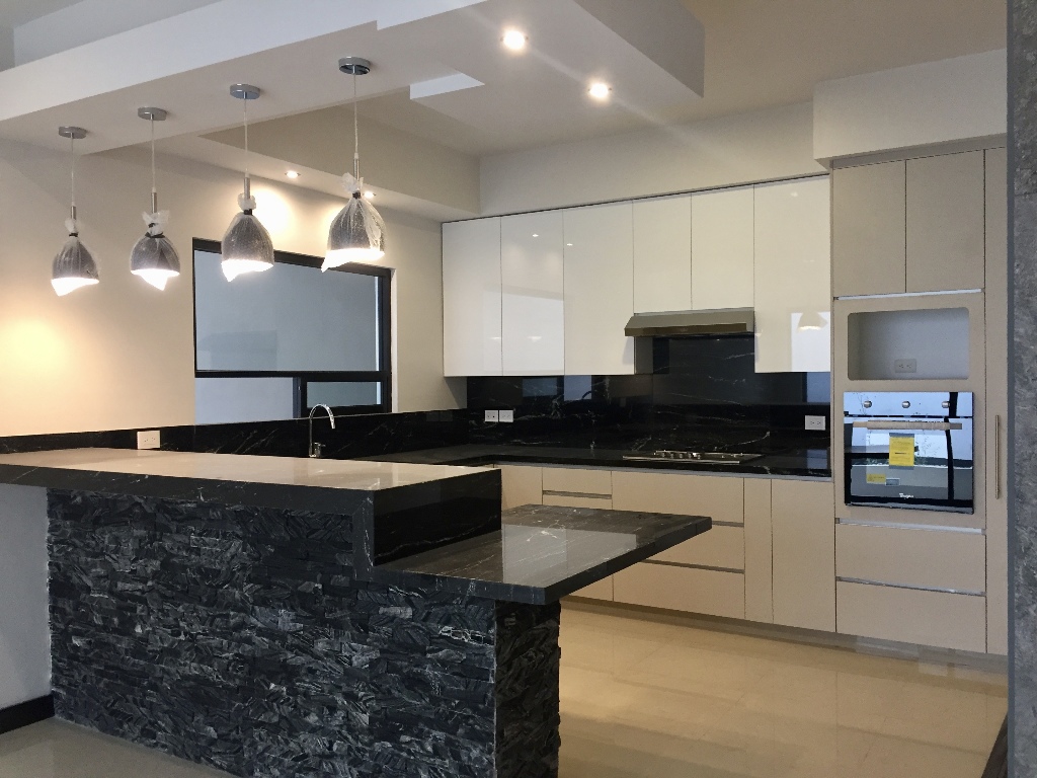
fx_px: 869
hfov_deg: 61.7
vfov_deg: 48.2
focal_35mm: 29
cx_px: 518
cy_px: 389
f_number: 2.2
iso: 160
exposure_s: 1/33
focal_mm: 4.15
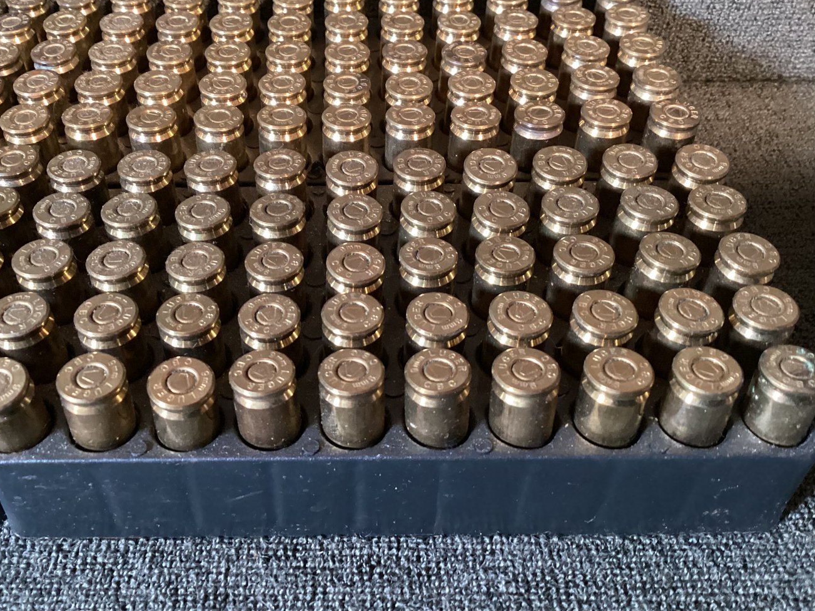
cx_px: 345
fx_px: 848
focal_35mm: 36
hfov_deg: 51.2
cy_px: 308
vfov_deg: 39.7
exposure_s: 1/30
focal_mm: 3.3
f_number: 2.4
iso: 500
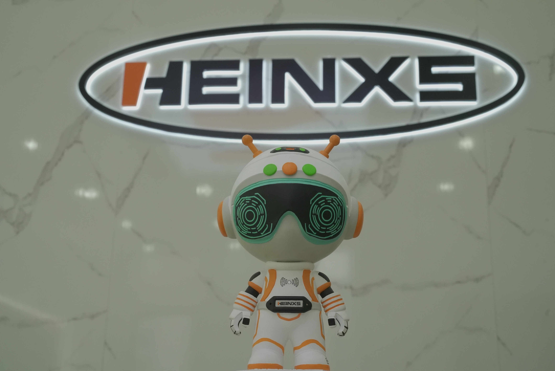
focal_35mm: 50
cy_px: 186
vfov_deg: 27.0
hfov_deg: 39.6
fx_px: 771
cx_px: 278
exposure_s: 1/200
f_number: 13
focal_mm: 50
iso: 6400
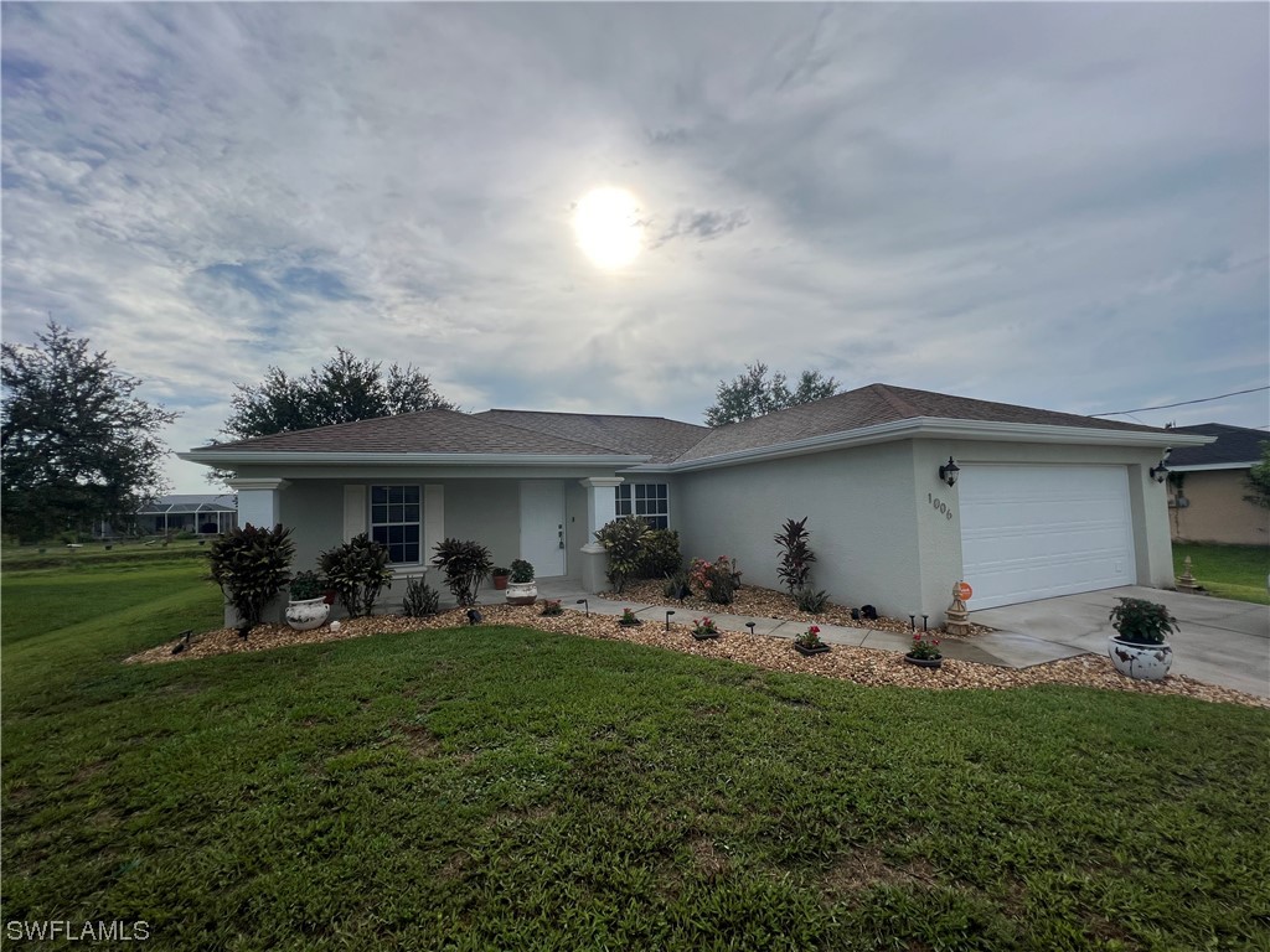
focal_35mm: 13
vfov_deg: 89.9
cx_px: 635
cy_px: 476
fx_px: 477
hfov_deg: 106.2
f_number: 1.8
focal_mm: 1.57
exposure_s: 1/3125
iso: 32
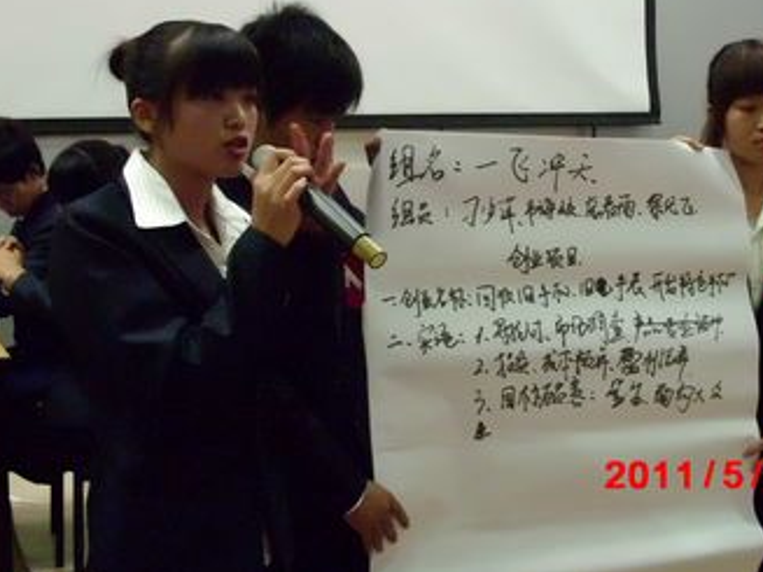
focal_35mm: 55
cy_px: 146
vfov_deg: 26.2
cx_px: 448
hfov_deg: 34.9
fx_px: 1212
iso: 800
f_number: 2.9
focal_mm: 6.3
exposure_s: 1/40
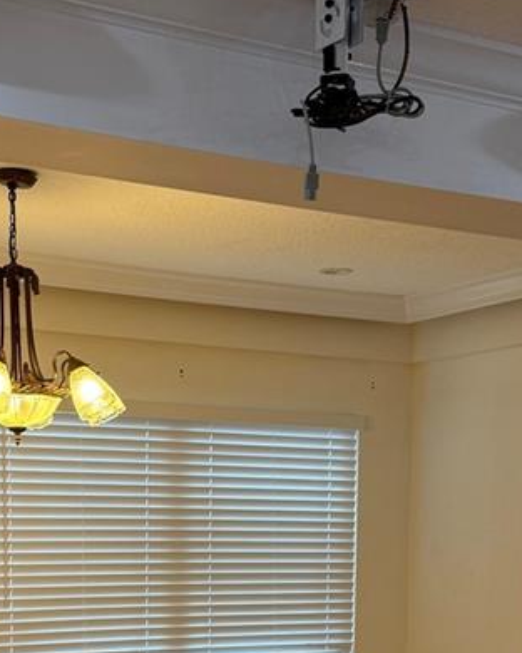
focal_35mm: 72
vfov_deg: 24.9
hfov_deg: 21.3
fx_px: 1390
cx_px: 246
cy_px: 683
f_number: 1.78
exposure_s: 1/120
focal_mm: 6.76
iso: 160
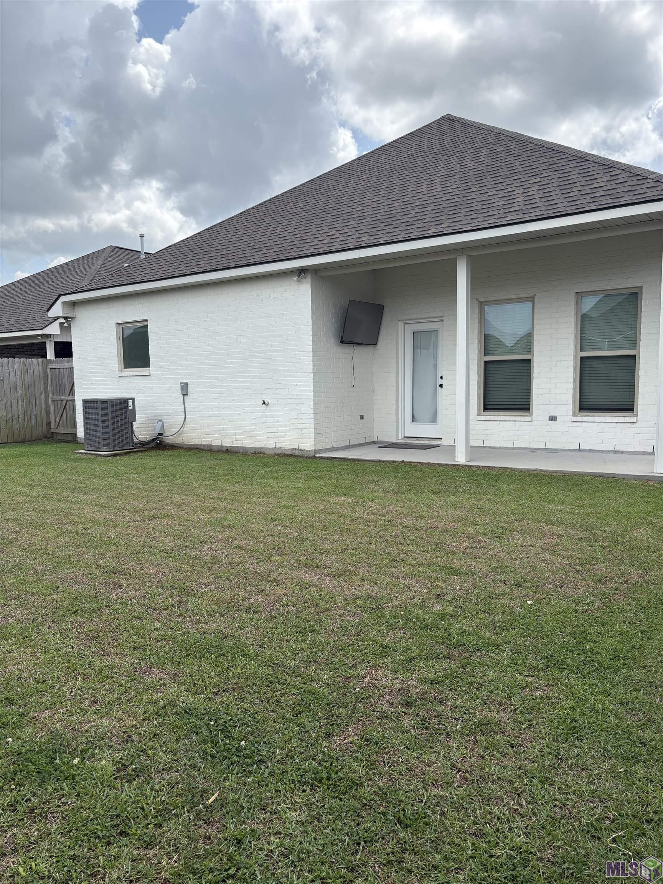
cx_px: 332
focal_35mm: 26
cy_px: 442
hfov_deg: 53.1
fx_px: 664
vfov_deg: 67.3
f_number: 1.6
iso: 64
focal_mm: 5.96
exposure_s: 1/3125
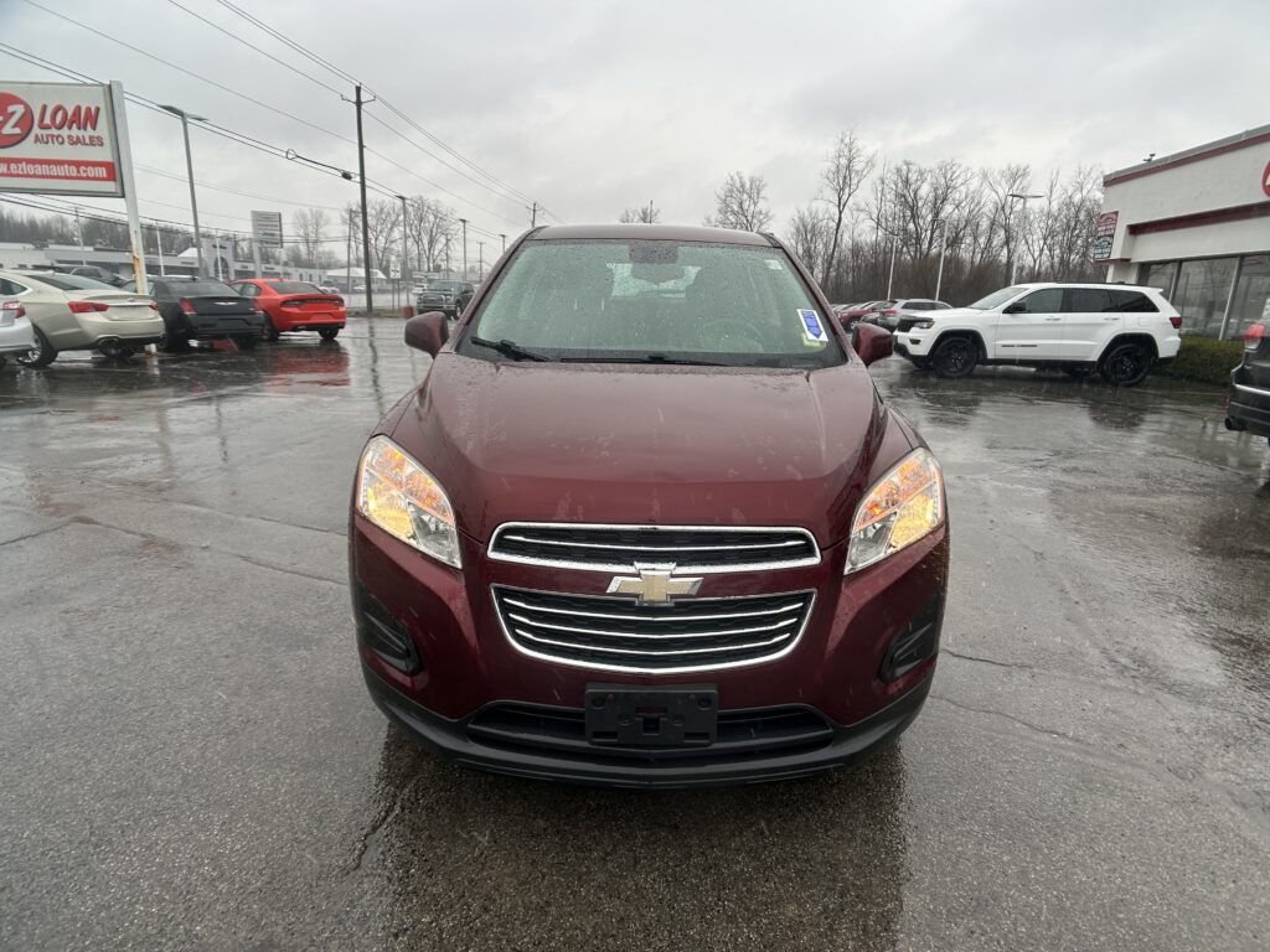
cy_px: 476
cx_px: 635
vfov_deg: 53.1
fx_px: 954
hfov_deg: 67.3
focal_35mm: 26
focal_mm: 5.7
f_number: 1.5
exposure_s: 1/284
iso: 40
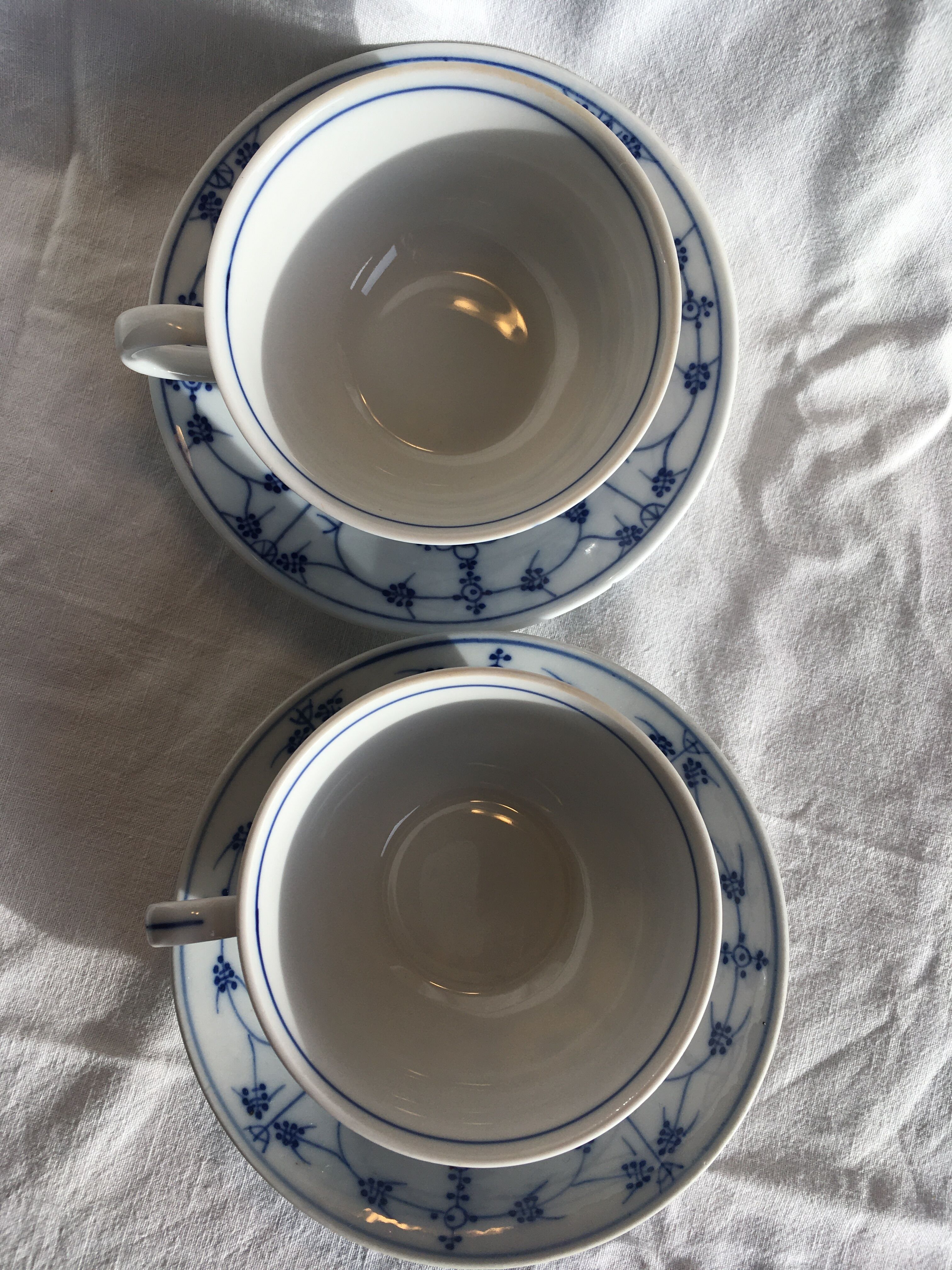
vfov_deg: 61.7
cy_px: 635
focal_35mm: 29
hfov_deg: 48.2
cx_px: 476
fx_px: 1063
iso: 25
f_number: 2.2
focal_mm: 4.15
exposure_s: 1/478
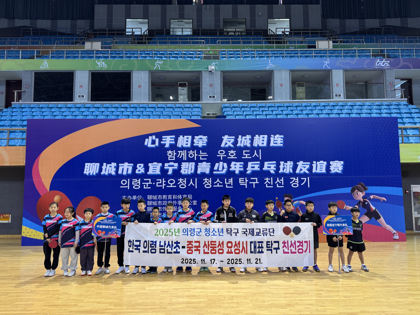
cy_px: 158
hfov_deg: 71.6
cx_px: 210
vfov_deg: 56.8
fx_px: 291
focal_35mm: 24
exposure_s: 1/50
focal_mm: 6.76
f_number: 1.78
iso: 200
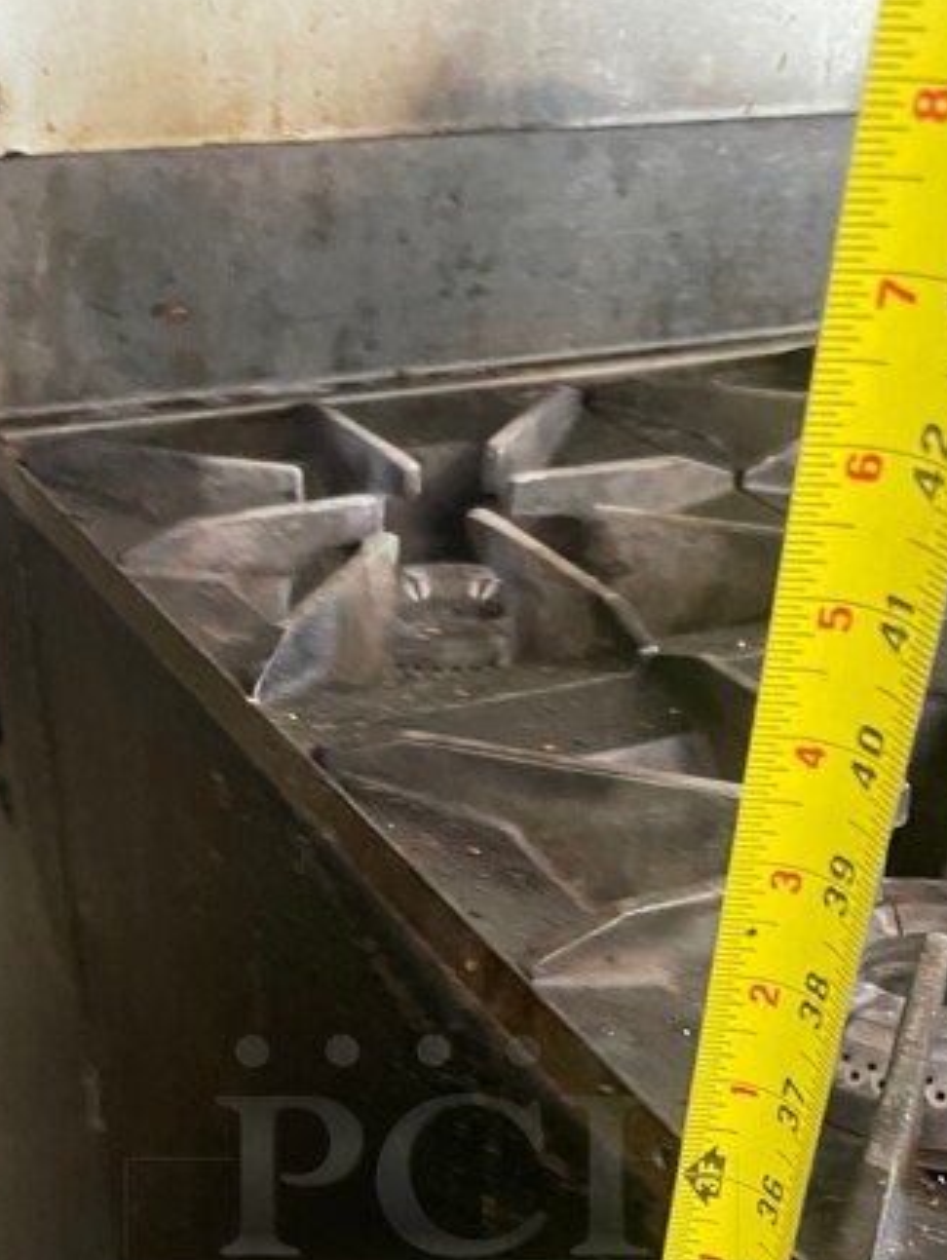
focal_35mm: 49
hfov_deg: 29.7
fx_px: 1785
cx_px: 433
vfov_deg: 36.1
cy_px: 1171
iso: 500
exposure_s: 1/30
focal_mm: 5.1
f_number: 1.6
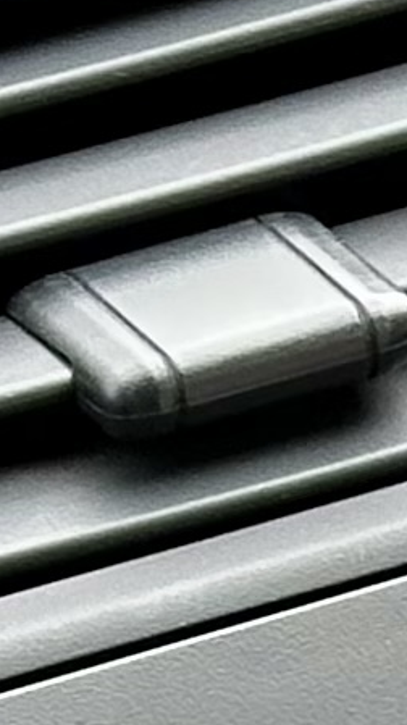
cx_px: 410
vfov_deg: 4.5
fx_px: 9033
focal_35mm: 470
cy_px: 1875
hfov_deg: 2.6
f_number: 1.78
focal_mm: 6.86
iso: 80
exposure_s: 1/106
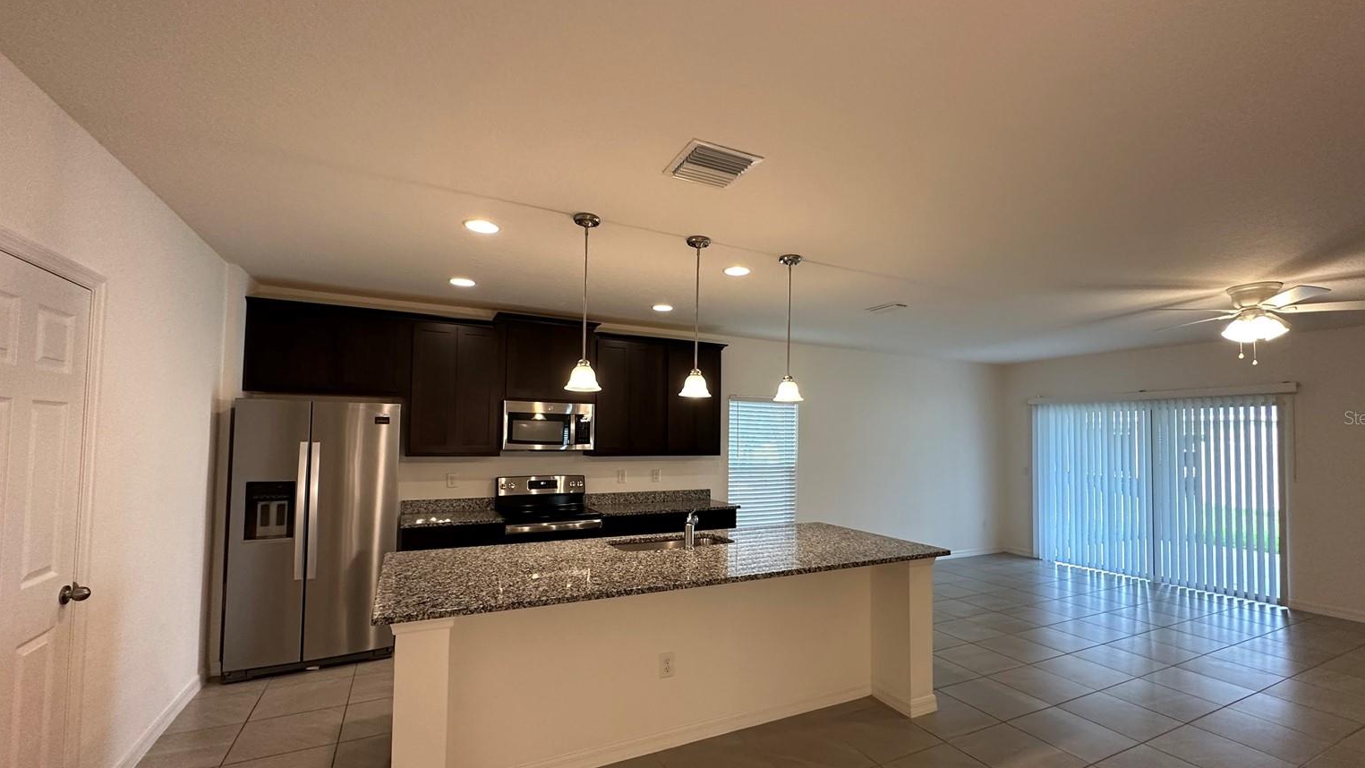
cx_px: 712
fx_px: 579
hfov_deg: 99.3
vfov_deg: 67.0
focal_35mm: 16
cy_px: 417
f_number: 2.2
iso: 250
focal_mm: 2.22
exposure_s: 1/120
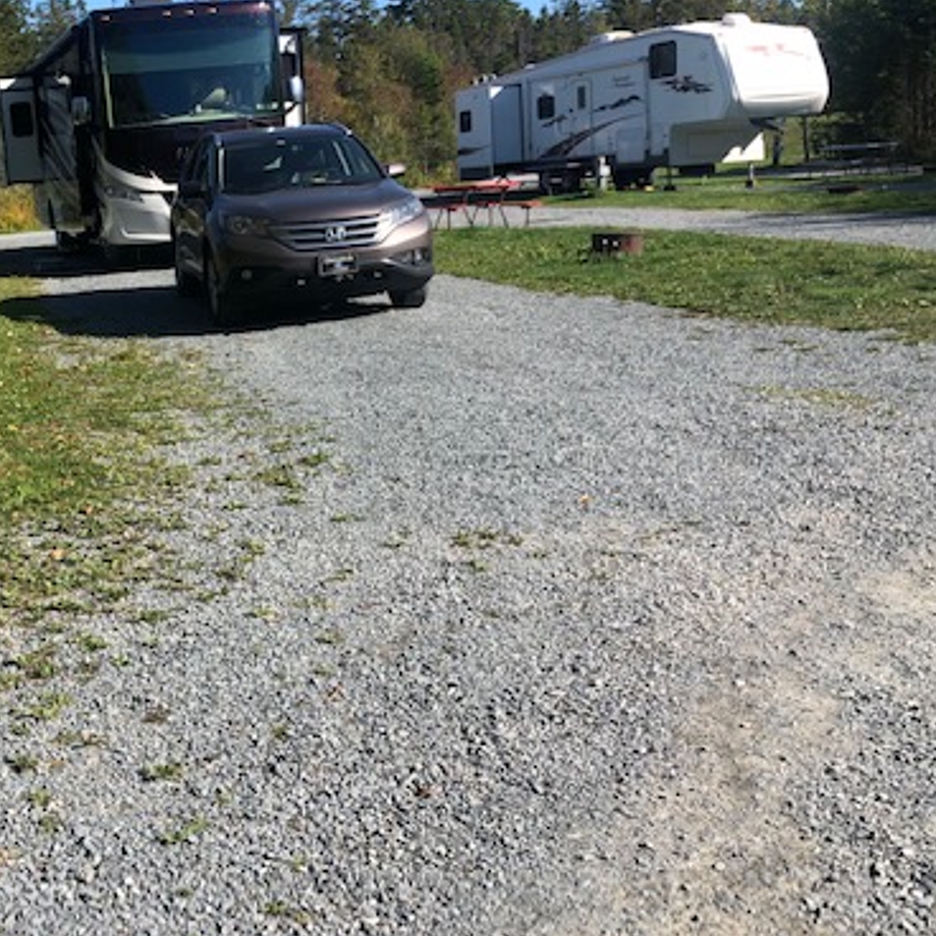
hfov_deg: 37.2
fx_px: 1315
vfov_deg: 38.9
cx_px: 132
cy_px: 359
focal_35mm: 43
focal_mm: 4
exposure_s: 1/1372
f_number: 1.8
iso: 20
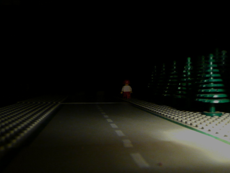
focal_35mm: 32
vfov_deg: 44.2
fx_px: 213
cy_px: 86
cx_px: 115
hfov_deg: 56.8
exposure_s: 1/1.3
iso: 200
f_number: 3.3
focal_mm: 4.6
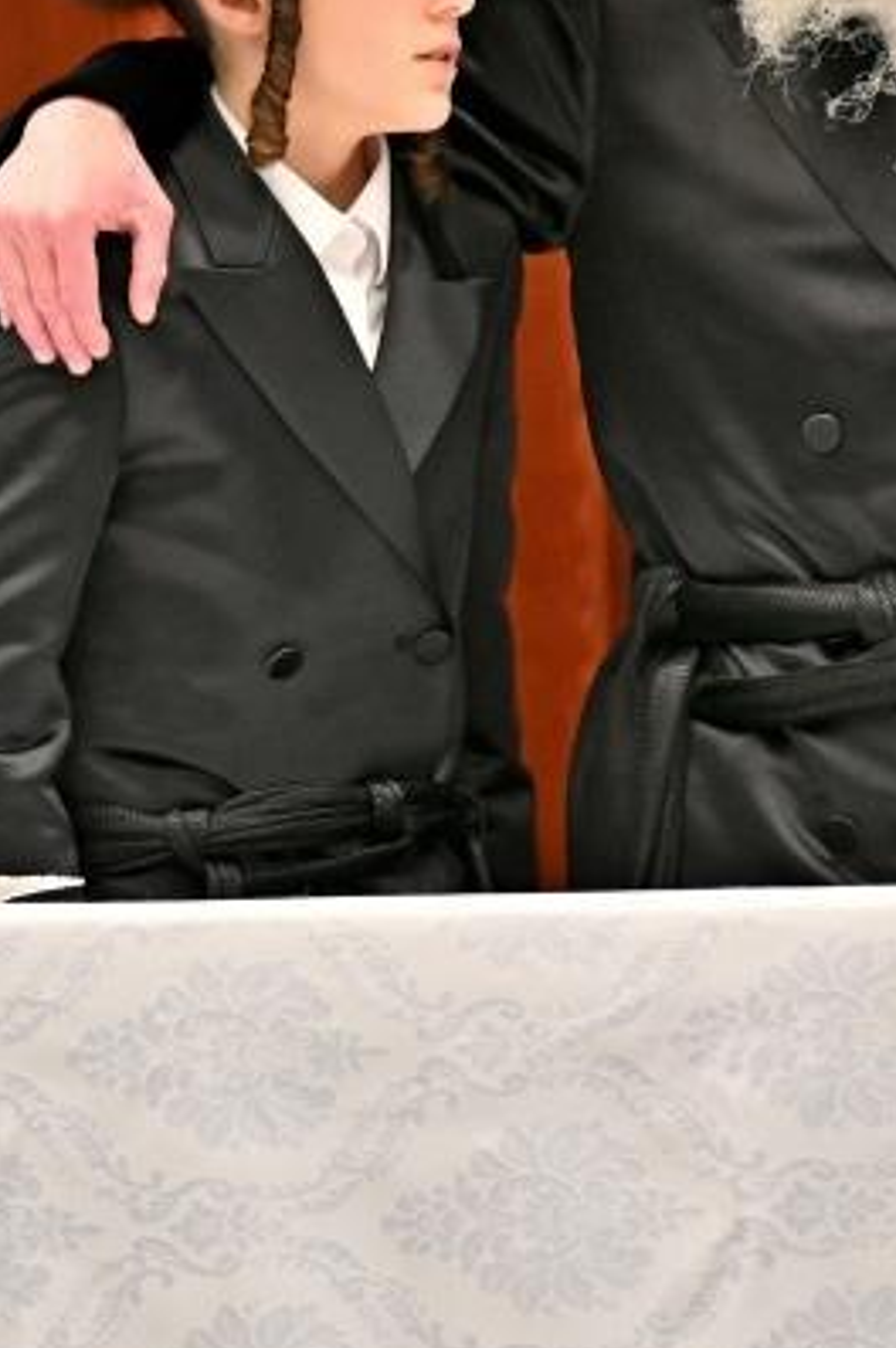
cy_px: 258
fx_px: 26738
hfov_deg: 1.9
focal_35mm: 715
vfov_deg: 2.9
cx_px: 706
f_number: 2.8
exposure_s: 1/320
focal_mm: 185
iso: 320
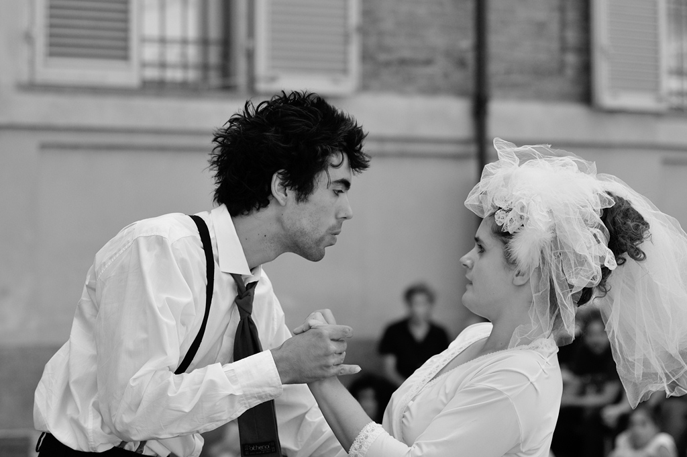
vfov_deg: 13.0
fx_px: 2001
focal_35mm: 105
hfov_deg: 19.5
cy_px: 228
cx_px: 344
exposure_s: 1/640
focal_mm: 70
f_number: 3.2
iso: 200
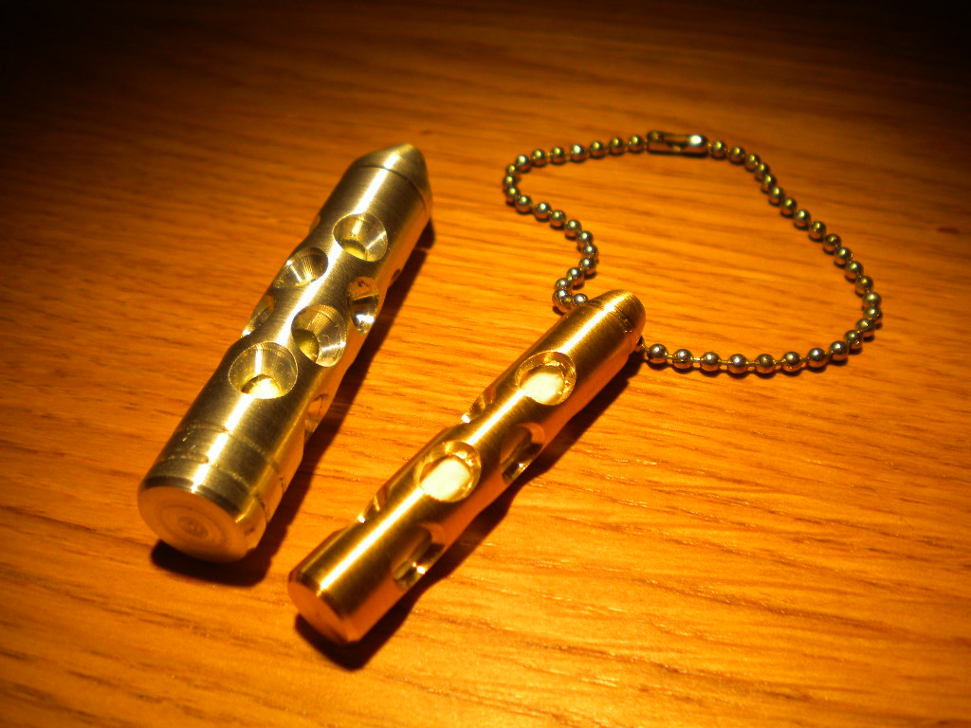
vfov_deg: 40.7
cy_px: 364
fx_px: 982
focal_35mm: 35
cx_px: 486
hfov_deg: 52.6
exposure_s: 1/97.4
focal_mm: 6.3
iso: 80
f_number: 3.1
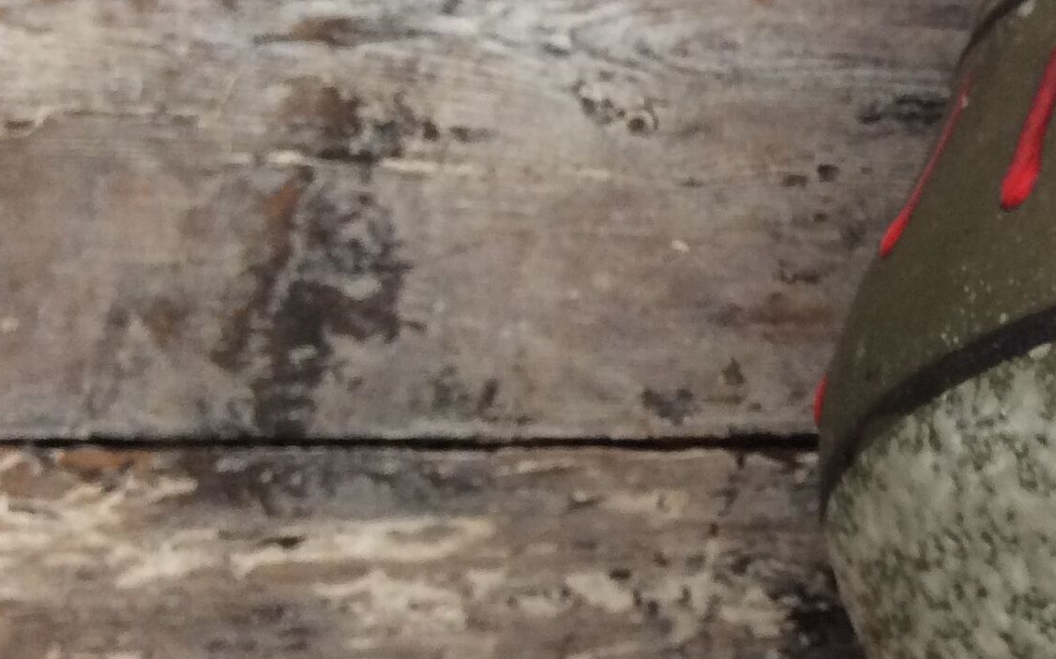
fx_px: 2244
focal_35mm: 78
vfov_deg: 16.6
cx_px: 1088
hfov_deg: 25.0
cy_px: 163
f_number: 2.4
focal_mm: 3.3
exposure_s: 1/25
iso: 64
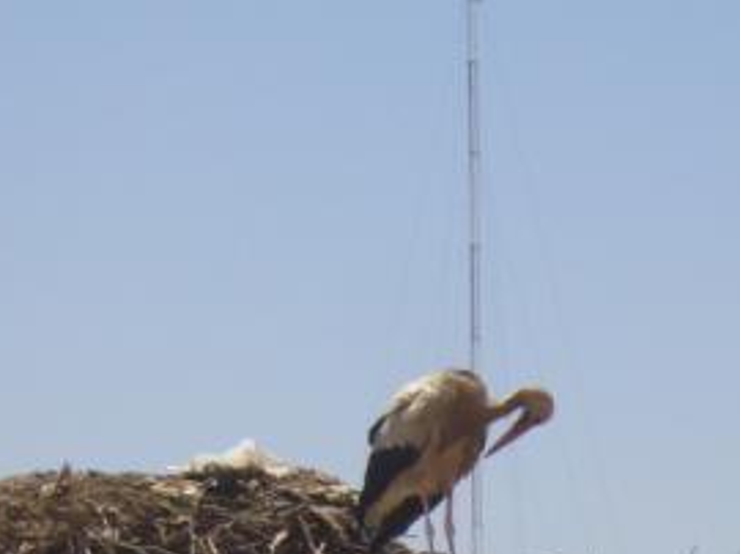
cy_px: 480
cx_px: 540
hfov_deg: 8.0
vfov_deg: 6.0
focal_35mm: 249
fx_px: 5318
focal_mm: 17.4
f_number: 7.7
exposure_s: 1/200
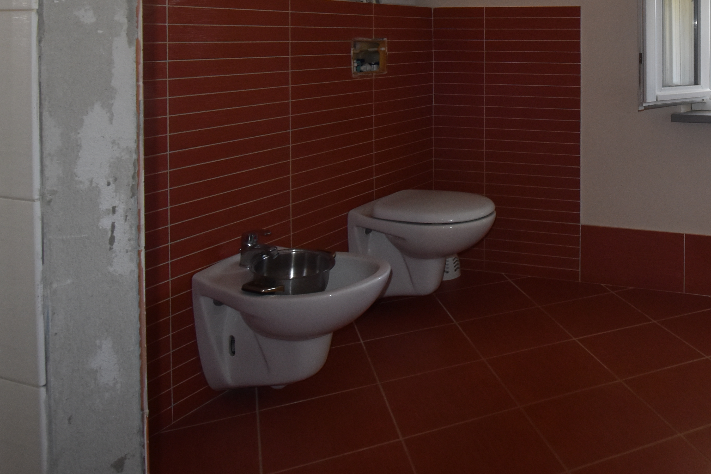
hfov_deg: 51.9
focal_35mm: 33
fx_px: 652
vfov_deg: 37.5
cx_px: 611
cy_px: 54
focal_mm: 10
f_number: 5.6
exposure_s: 1/125
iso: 800
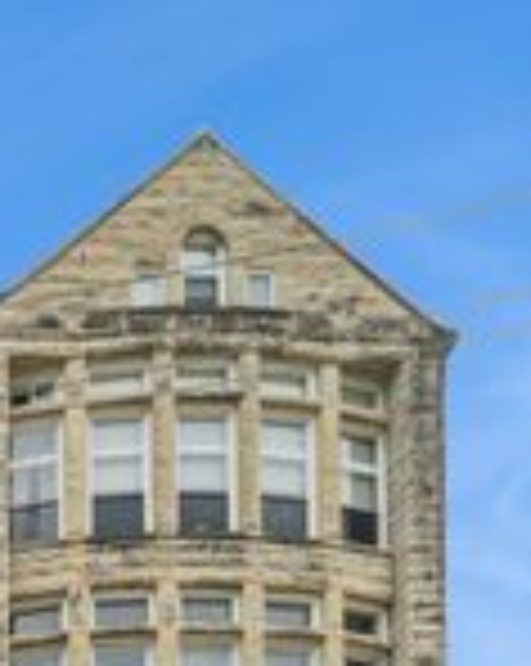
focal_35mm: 54
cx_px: -184
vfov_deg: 32.1
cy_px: 666
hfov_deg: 24.1
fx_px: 1063
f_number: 8
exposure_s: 1/400
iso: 200
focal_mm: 17
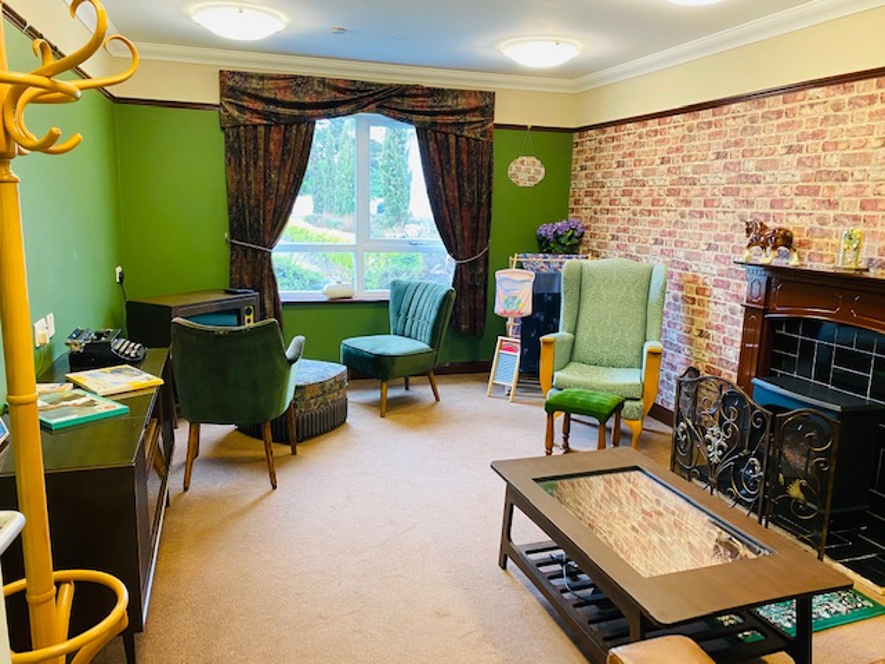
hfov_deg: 67.3
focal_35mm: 26
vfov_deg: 53.1
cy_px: 332
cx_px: 442
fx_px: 665
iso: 160
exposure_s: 1/50
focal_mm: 4.25
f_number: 1.8
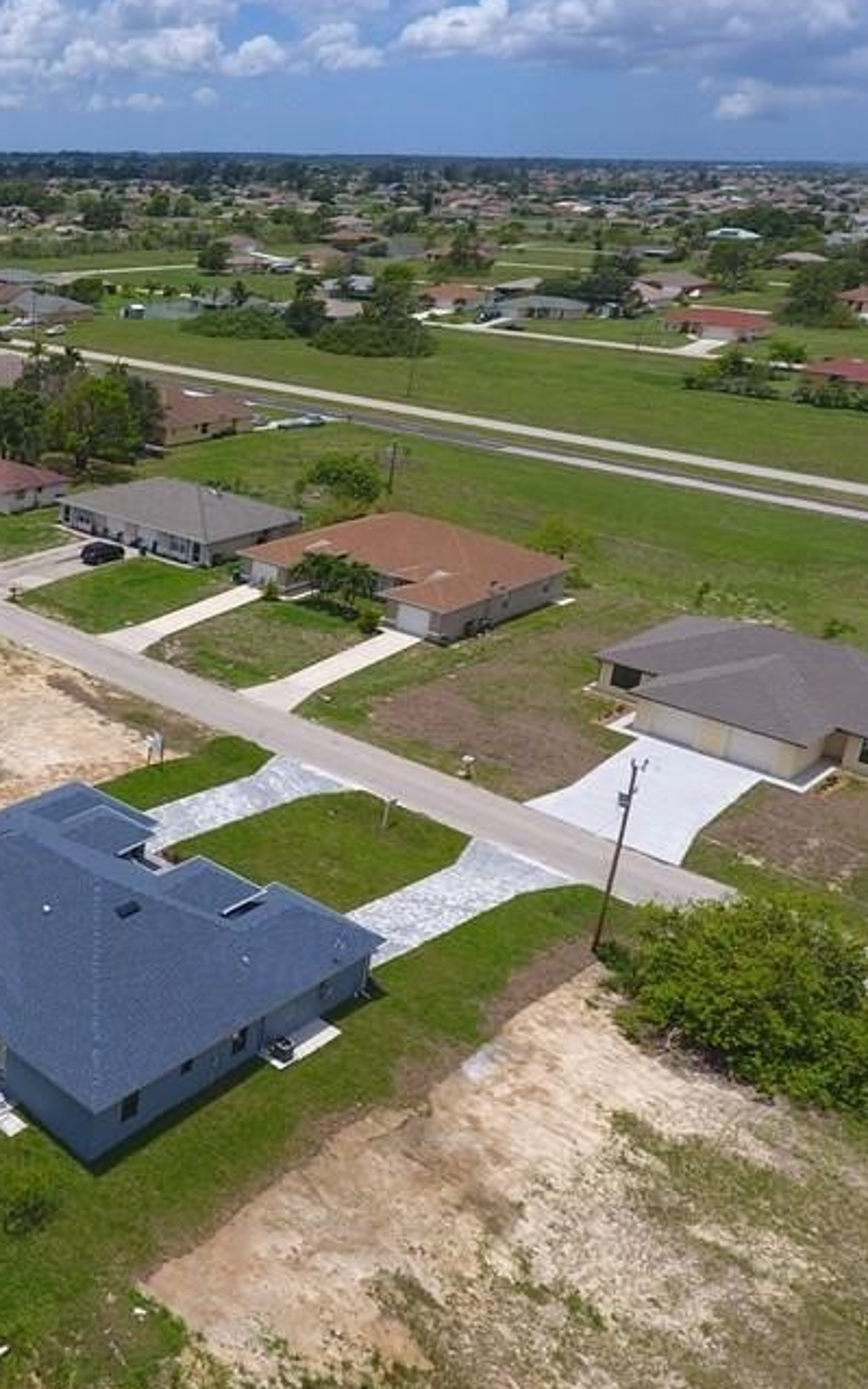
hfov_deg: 32.3
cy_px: 668
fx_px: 1286
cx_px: -115
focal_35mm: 34
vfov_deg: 56.7
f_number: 2.8
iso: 100
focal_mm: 3.61
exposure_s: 1/1395
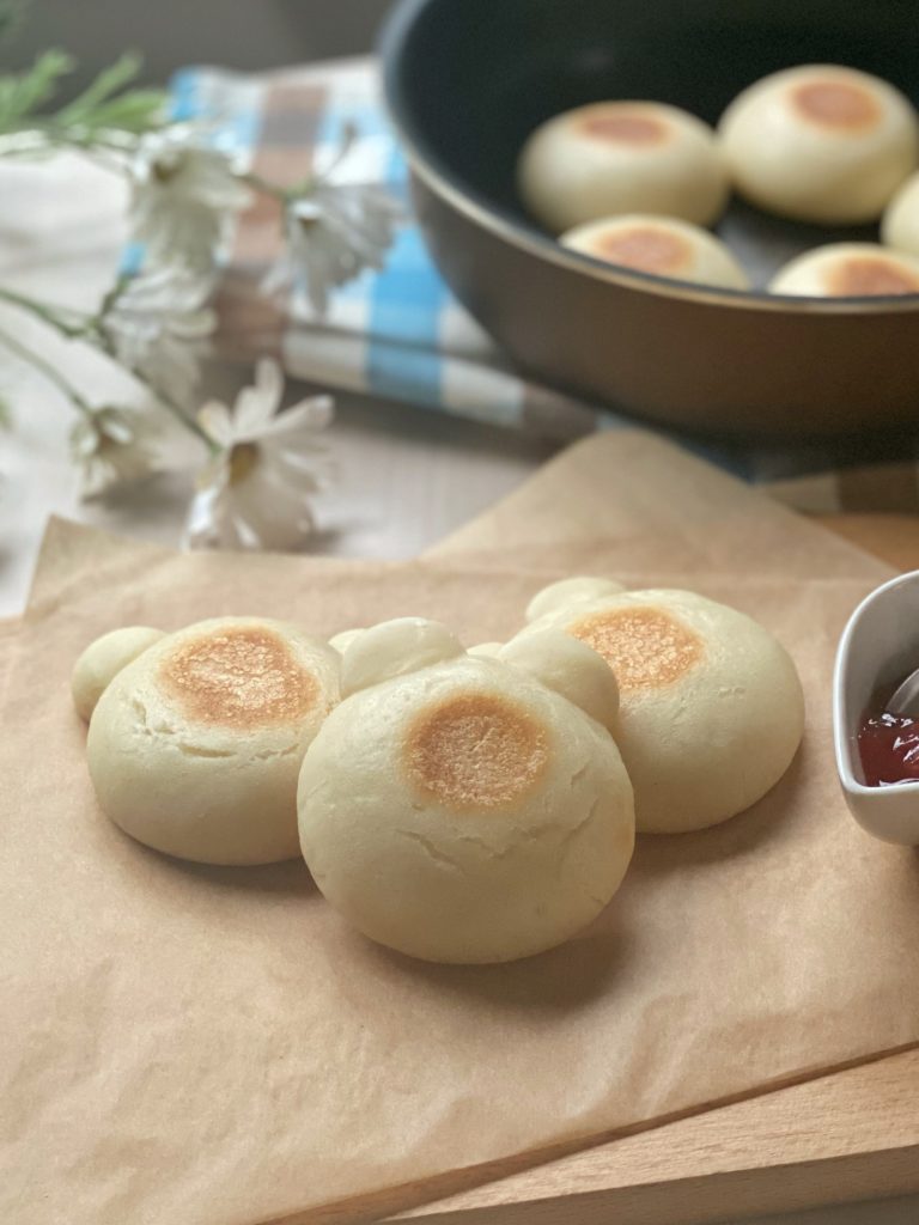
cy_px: 612
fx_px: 1841
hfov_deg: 28.0
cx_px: 460
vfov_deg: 36.8
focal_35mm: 52
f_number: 2
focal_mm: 6
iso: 200
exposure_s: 1/40
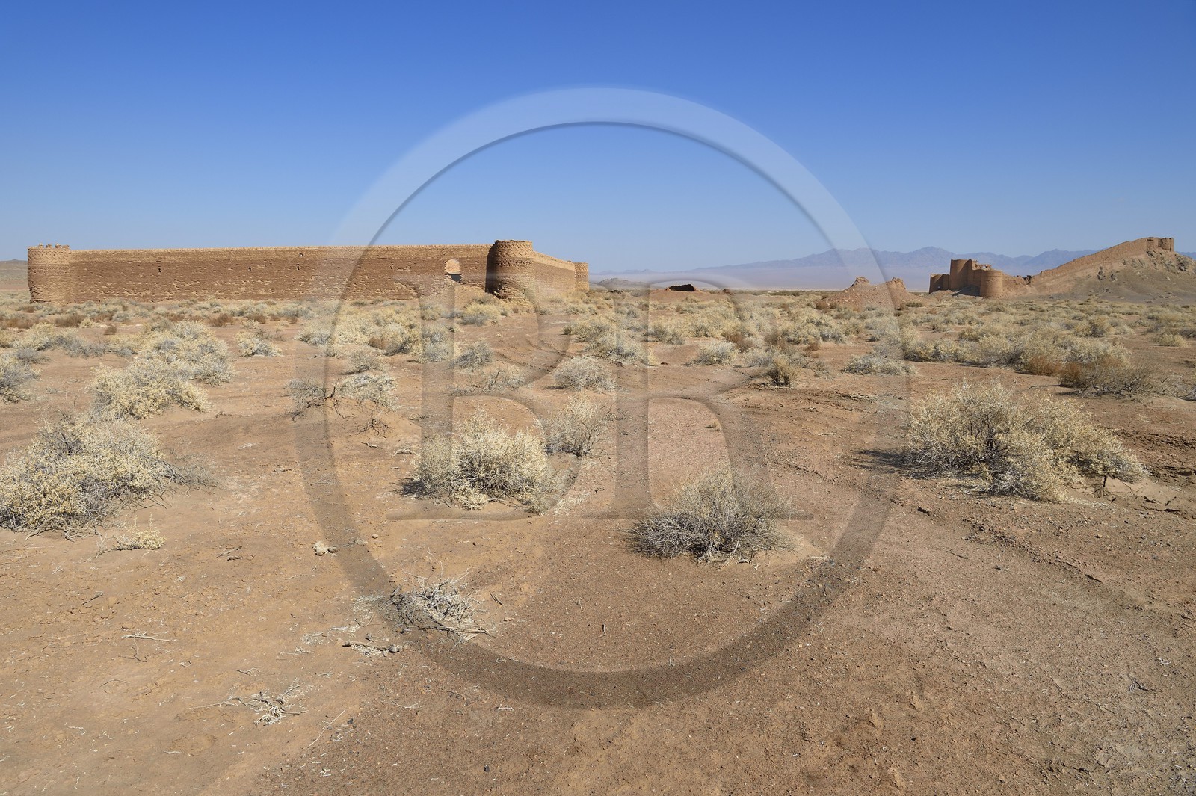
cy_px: 398
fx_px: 797
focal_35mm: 24
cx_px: 598
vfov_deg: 53.1
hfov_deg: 73.8
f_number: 14
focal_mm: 24
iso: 200
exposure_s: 1/250
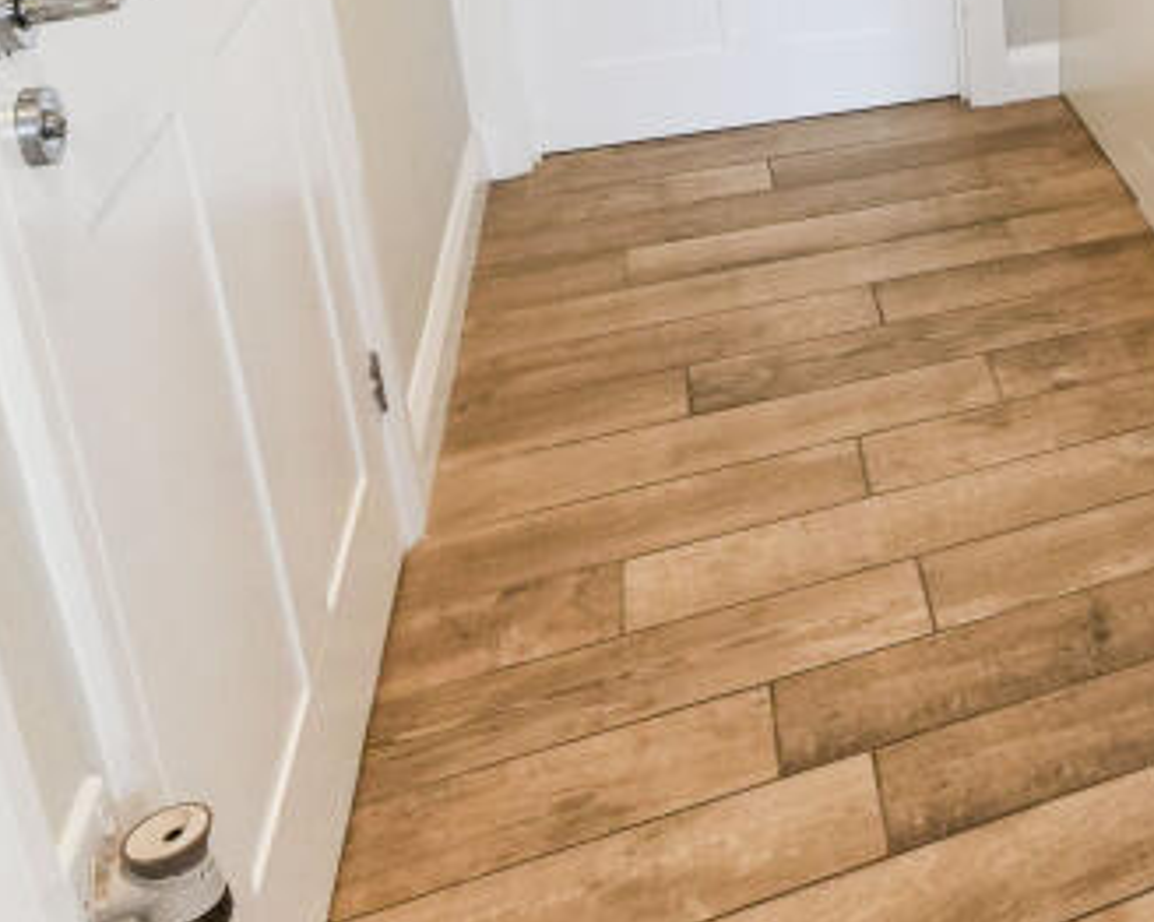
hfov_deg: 32.8
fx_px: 1502
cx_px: 1453
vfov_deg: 30.8
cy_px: -65
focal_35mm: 44
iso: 1000
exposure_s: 1/160
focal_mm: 10
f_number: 4
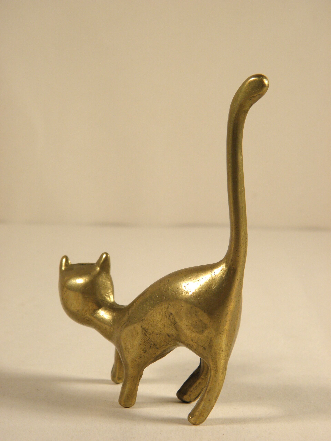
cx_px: 166
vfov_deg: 24.4
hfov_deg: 18.4
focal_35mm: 80
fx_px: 1020
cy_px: 220
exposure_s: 1/60
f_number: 4.4
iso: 100
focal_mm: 14.3
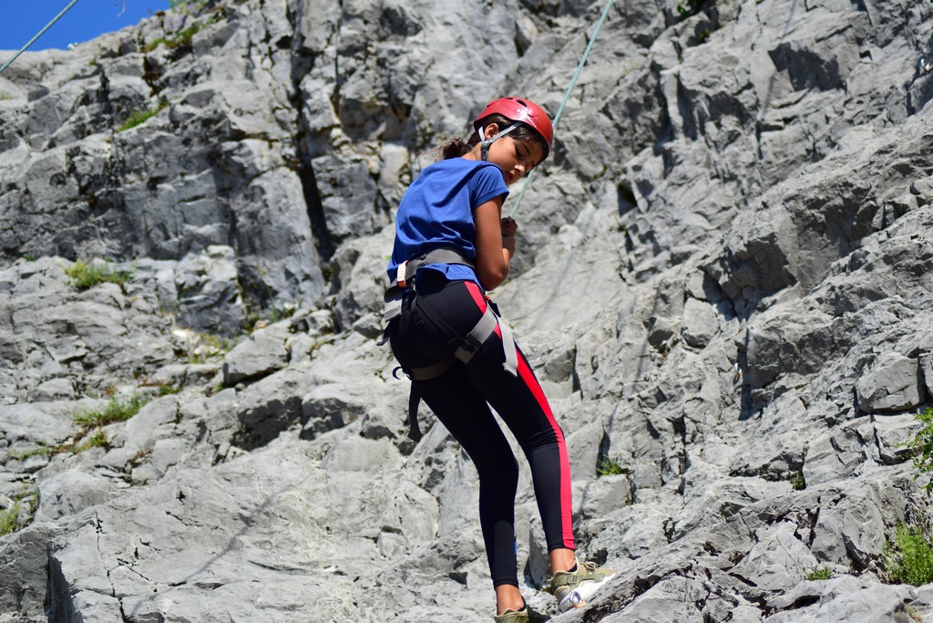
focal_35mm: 105
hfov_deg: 19.5
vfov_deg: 13.0
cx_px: 466
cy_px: 312
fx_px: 2721
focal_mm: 70
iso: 160
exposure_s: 1/1250
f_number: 4
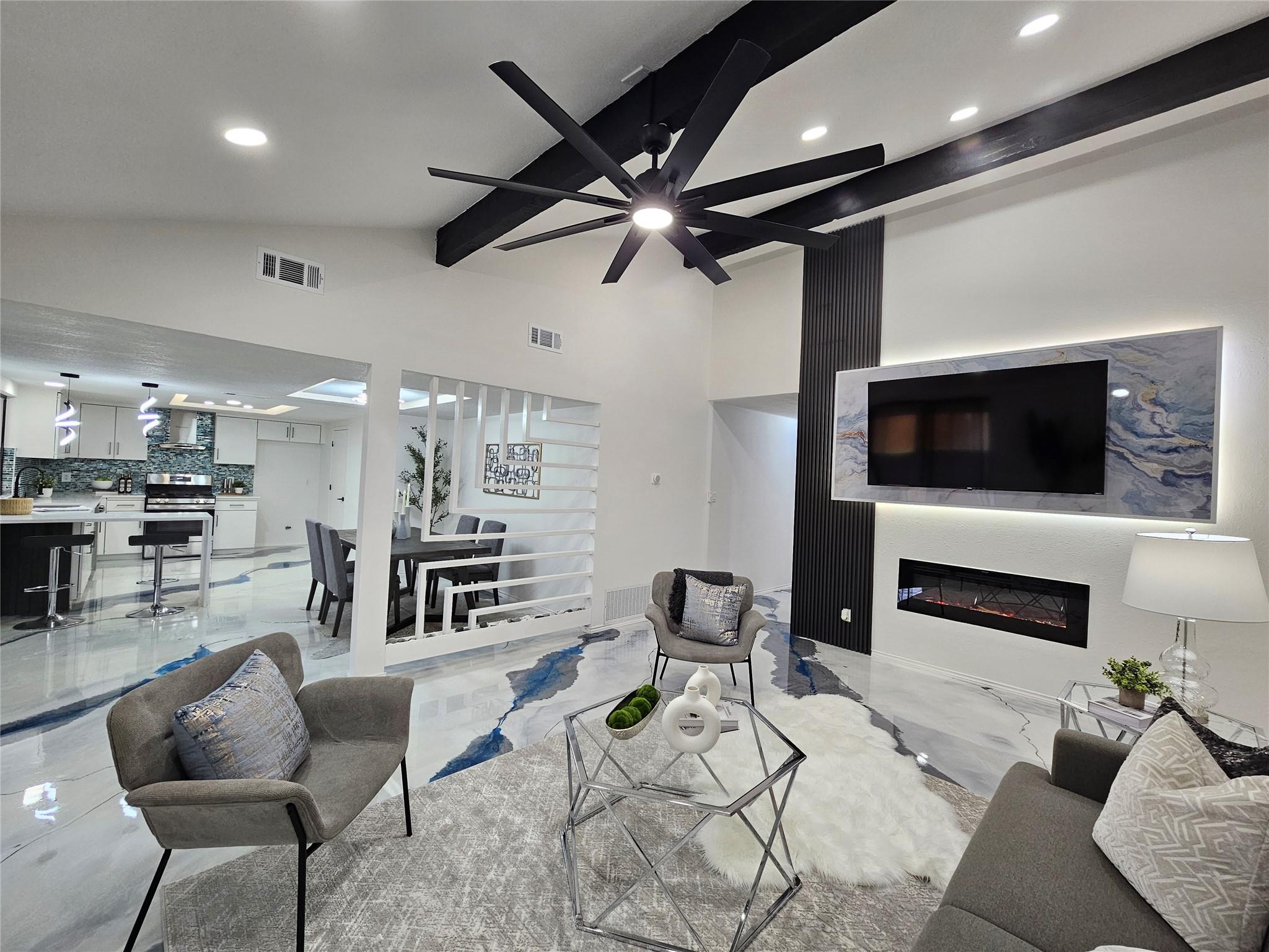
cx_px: 634
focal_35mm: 13
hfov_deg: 106.2
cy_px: 476
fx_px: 477
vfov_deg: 89.9
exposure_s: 1/60
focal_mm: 2.2
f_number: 2.2
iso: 125
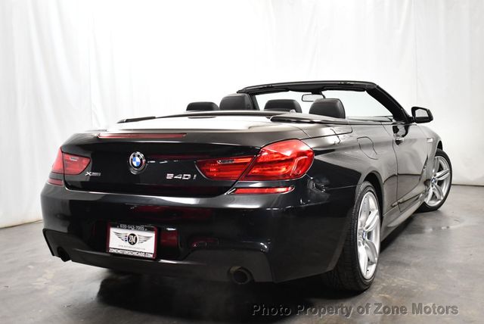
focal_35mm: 44
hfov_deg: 44.5
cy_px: 162
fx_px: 592
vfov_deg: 30.6
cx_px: 242
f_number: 3.8
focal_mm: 22
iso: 2000
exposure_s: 1/125
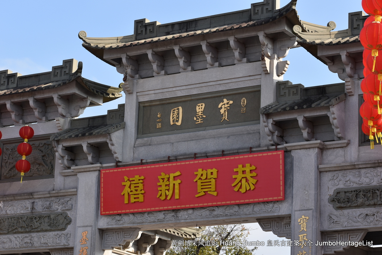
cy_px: 128
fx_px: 1115
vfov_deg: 13.1
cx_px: 191
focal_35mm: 105
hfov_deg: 19.4
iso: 160
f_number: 8
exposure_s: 1/250
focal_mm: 70
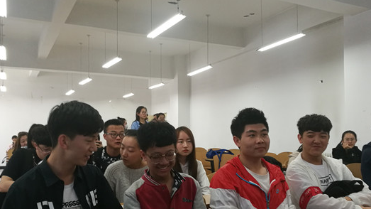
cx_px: 185
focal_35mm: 36
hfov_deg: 55.3
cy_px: 129
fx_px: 354
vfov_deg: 32.7
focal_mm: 4.5
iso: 160
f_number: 2.2
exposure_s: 1/33.3
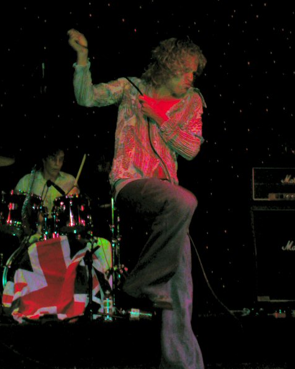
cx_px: 148
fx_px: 1124
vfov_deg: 18.6
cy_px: 198
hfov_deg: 14.9
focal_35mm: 103
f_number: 4.6
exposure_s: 1/59.9
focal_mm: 14.9
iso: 200
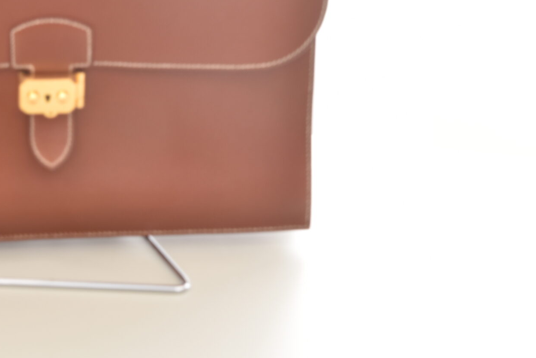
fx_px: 1921
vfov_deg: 10.6
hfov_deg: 15.7
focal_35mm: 129
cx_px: 70
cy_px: 63
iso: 100
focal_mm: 42
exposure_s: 1/3
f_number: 11
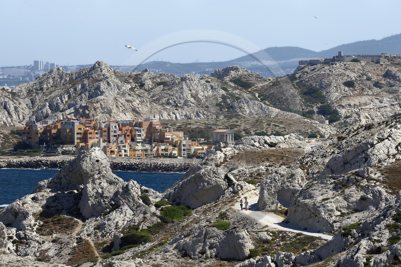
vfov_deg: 6.9
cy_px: 134
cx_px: 200
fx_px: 2227
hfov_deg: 10.3
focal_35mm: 200
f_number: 10
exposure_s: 1/400
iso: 200
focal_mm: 200
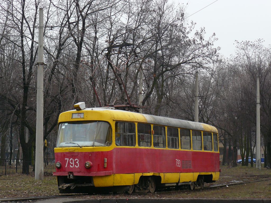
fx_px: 759
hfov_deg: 20.2
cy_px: 102
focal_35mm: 97
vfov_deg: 15.2
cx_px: 136
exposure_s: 1/200
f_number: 3.2
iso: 200
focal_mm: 16.2
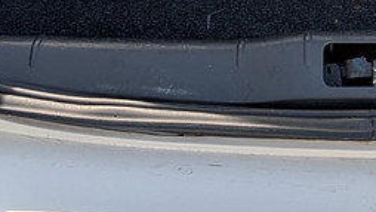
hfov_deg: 19.7
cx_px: 391
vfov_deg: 10.8
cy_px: -175
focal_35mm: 105
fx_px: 1047
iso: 25
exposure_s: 1/6579
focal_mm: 6.9
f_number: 1.68
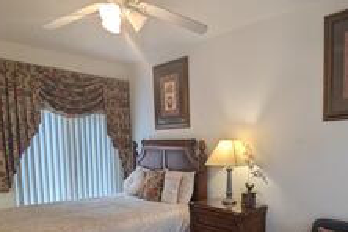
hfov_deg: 61.0
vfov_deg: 42.3
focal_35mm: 30
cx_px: 219
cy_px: 172
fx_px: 290
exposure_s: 1/24
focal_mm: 2.35
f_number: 2.2
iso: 51
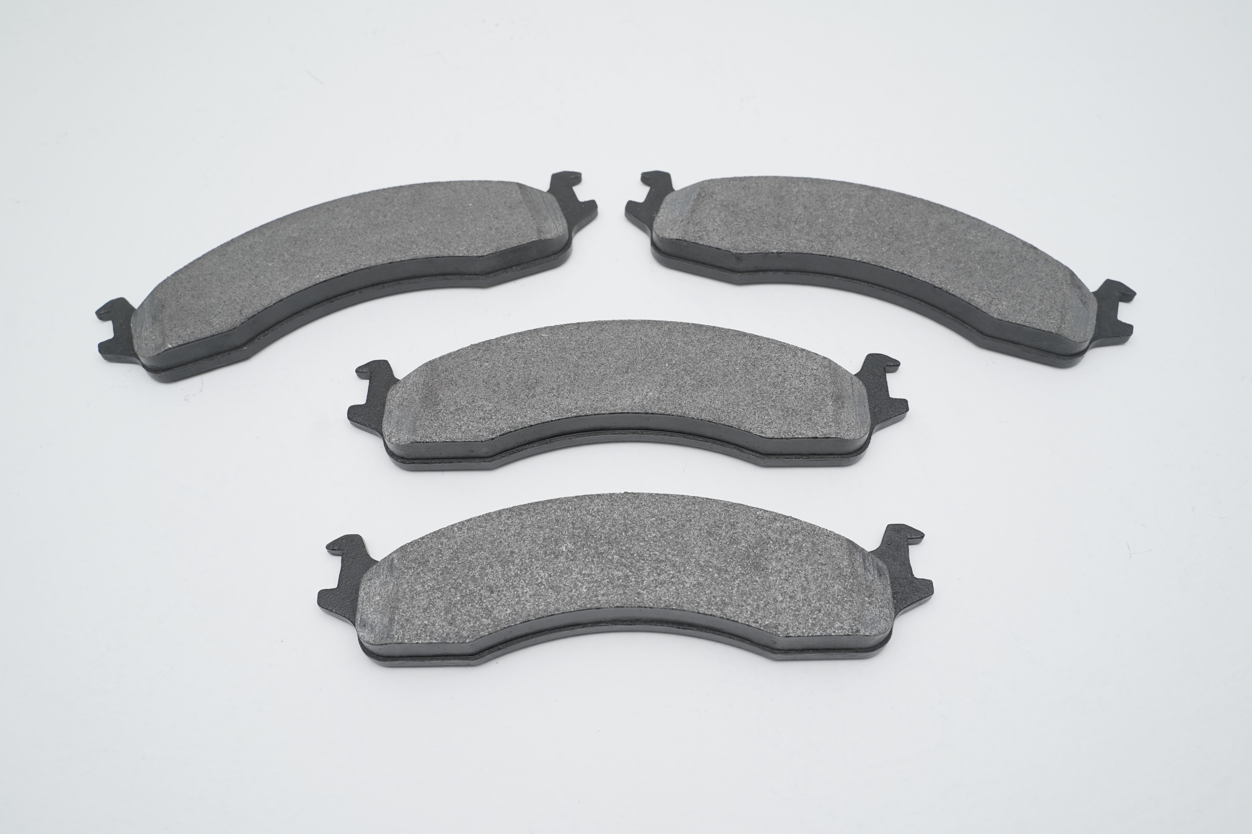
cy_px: 417
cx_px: 626
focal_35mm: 31
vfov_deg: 42.3
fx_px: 1078
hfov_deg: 60.3
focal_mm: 31
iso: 1600
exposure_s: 1/80
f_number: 7.1
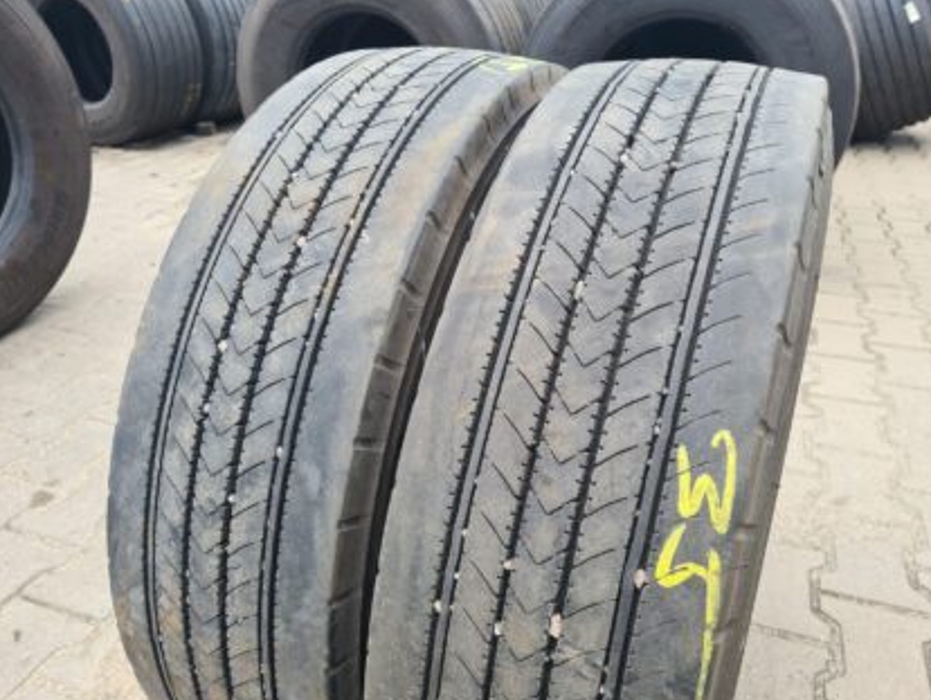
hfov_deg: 65.3
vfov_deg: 51.4
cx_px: 477
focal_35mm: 27
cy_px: 357
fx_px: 727
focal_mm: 5.4
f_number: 1.8
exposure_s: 1/276
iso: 50
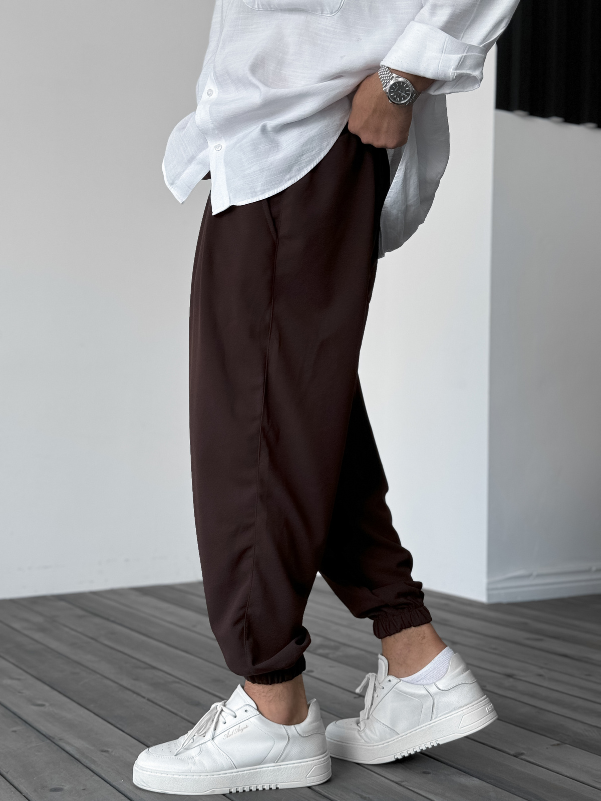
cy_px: 400
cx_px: 300
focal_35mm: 48
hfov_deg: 30.3
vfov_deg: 39.7
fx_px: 1111
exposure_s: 1/160
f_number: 1.8
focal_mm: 6.76
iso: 64
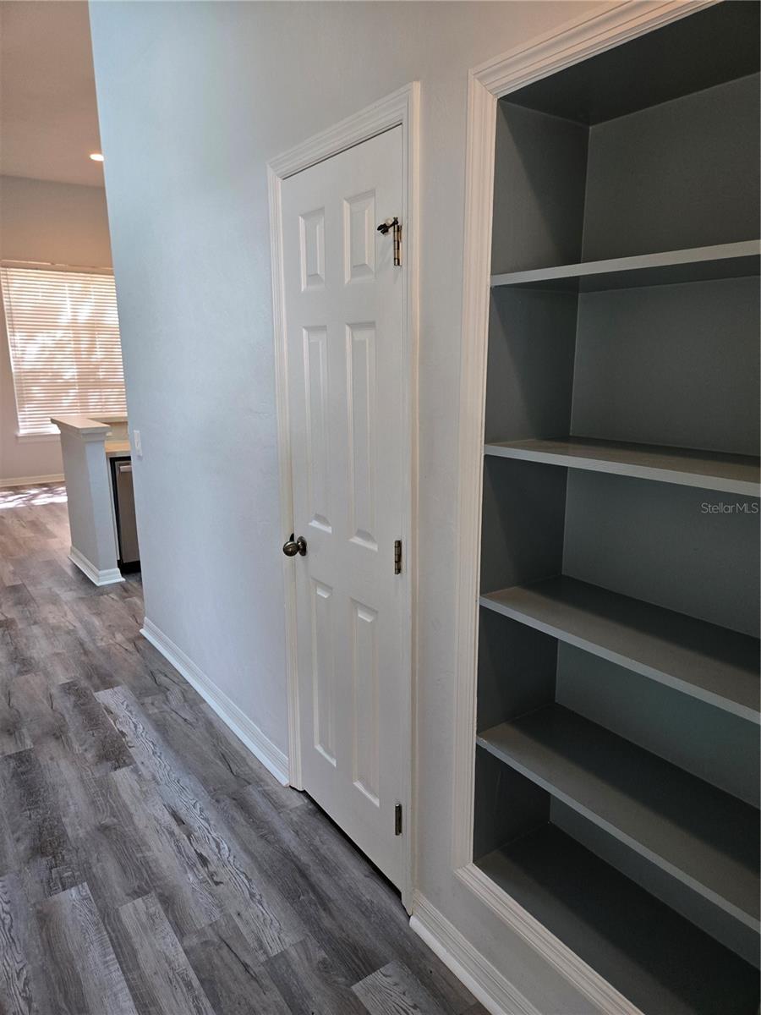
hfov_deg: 58.9
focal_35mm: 23
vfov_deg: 73.9
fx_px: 674
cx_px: 380
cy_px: 508
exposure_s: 1/120
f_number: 1.8
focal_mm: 5.4
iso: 320
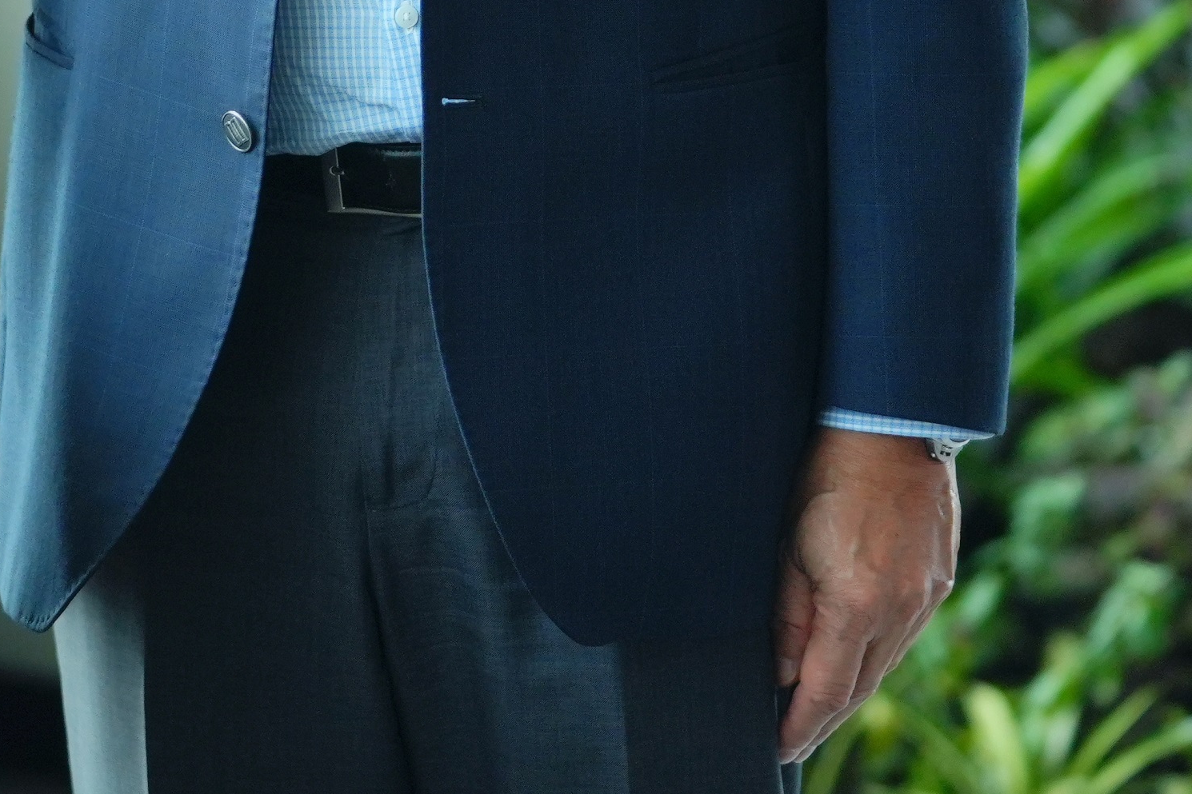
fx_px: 11554
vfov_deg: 3.9
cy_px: -483
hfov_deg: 5.9
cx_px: -18
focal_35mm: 349
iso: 800
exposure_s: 1/800
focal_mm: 106
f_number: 2.8
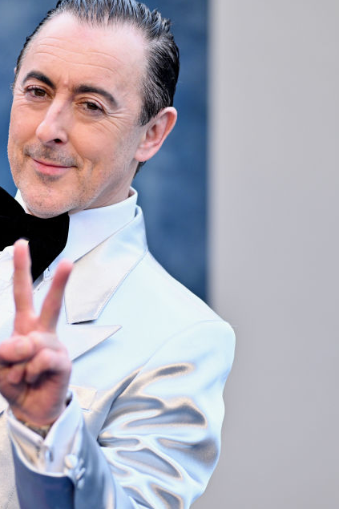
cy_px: 246
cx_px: -5
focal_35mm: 258
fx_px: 3646
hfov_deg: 5.3
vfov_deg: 8.0
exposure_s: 1/1600
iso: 800
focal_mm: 160
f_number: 2.8
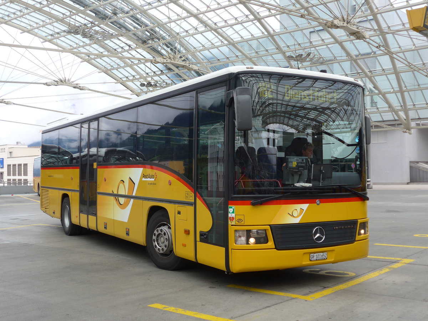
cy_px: 160
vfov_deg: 32.9
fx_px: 544
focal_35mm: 44
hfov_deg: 42.9
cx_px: 214
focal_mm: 9
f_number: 2.8
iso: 80
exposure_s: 1/400
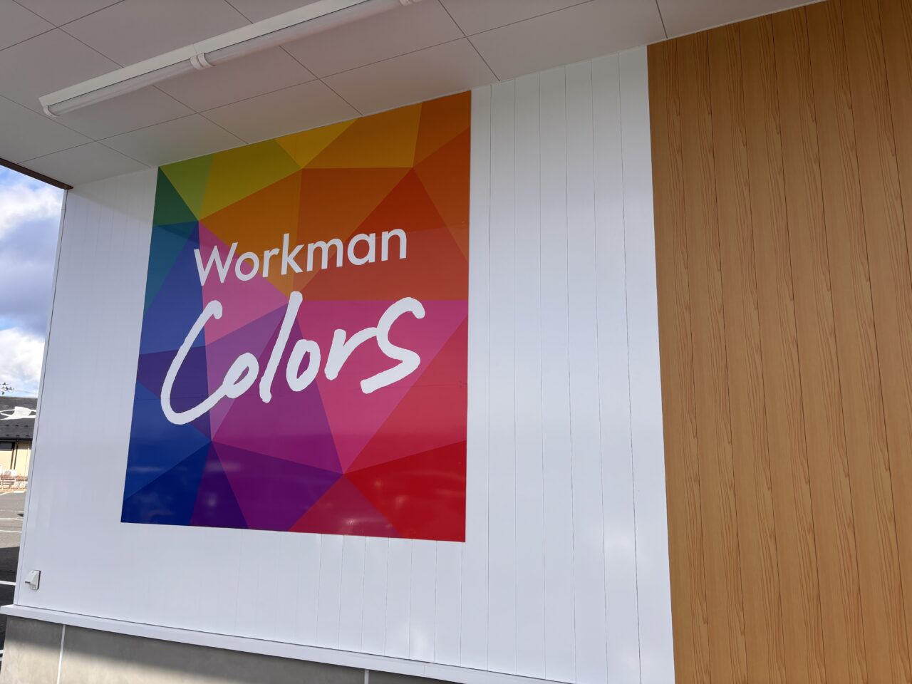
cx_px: 456
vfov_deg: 53.1
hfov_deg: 67.3
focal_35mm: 26
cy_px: 342
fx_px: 685
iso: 50
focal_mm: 5.96
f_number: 1.6
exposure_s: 1/1949
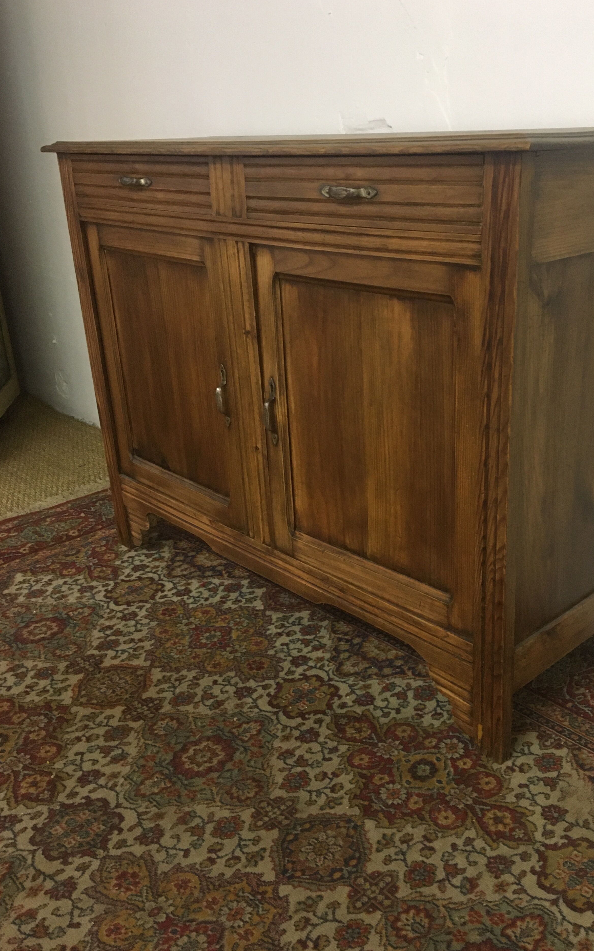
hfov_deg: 38.1
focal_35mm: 33
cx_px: 375
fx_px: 855
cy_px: 481
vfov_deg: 58.1
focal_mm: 4.15
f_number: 2.2
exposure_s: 1/33
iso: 250
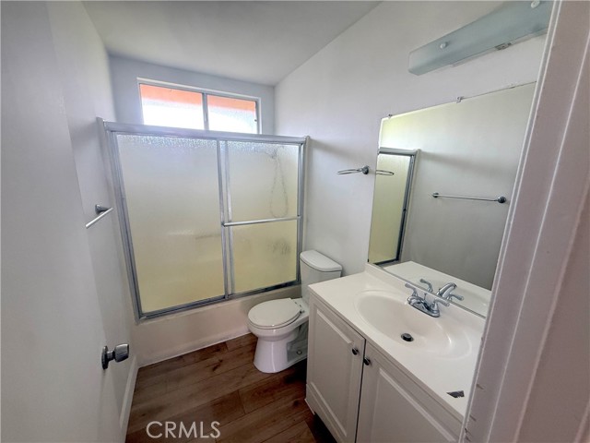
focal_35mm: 14
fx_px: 239
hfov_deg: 102.1
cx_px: 295
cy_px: 222
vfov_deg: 85.7
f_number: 2.2
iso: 250
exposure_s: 1/99
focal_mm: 2.22
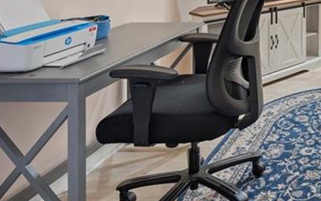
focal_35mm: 45
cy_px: -51
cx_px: 383
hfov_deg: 35.2
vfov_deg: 25.2
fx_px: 394
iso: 200
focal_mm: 16
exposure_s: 1.3
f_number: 9
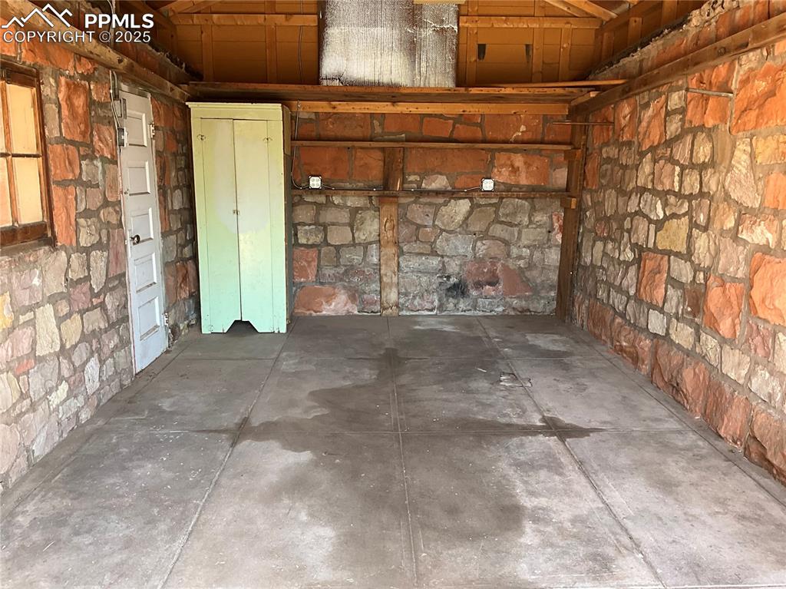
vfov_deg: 48.2
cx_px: 393
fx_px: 658
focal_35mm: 29
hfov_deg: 61.7
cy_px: 294
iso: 50
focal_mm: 3
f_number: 1.8
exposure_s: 1/122
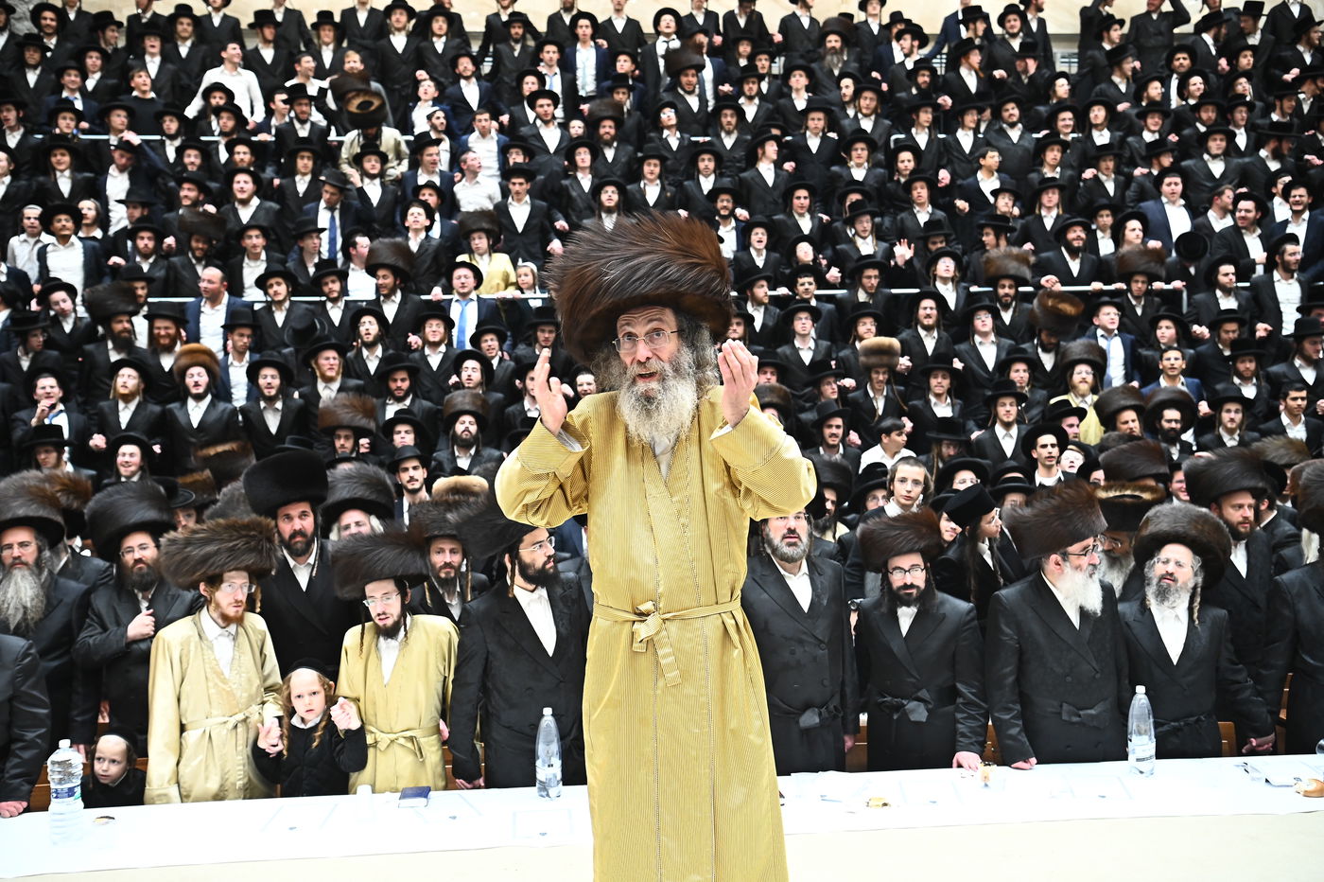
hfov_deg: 53.2
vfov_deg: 36.8
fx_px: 1323
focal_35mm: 36
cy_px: 441
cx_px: 662
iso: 2000
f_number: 4
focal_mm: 36
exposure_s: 1/250
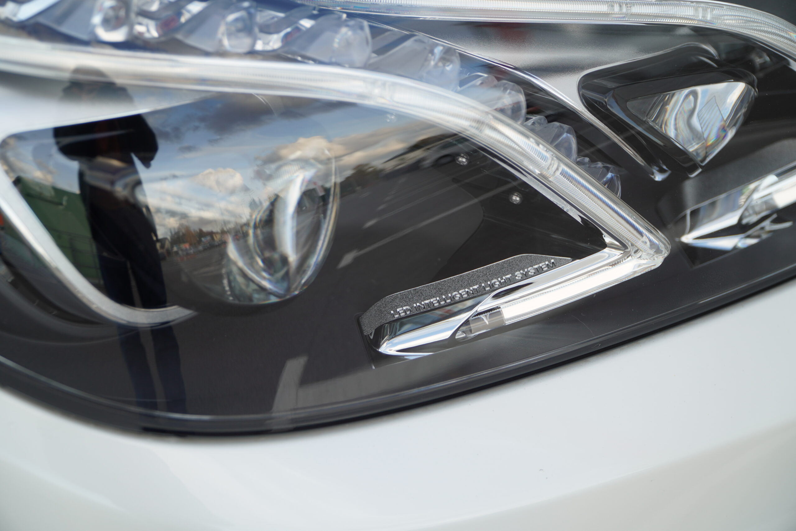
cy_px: 266
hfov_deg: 24.6
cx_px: 398
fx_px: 1824
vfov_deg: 16.6
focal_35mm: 82
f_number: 4
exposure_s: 1/100
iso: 100
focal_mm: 55
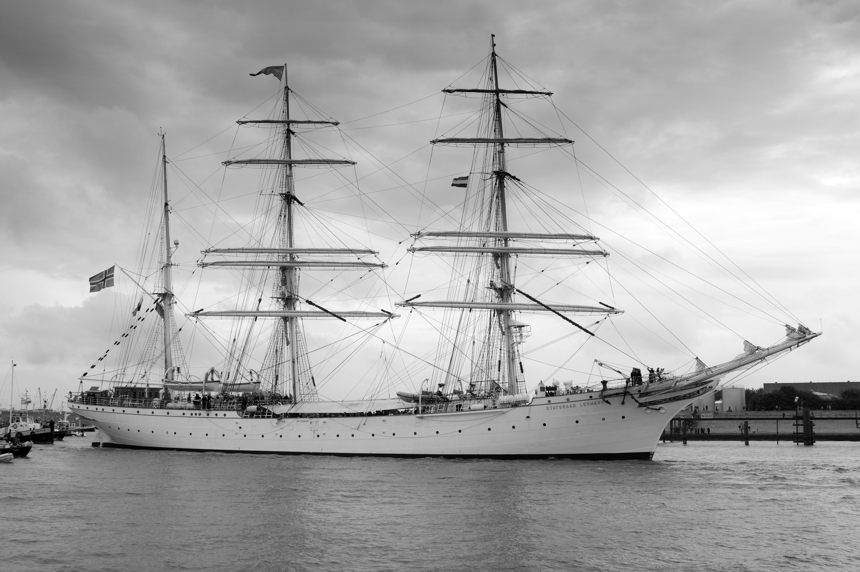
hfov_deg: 53.2
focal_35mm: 36
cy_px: 286
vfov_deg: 36.8
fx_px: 859
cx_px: 430
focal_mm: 24
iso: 100
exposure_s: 1/640
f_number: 6.3
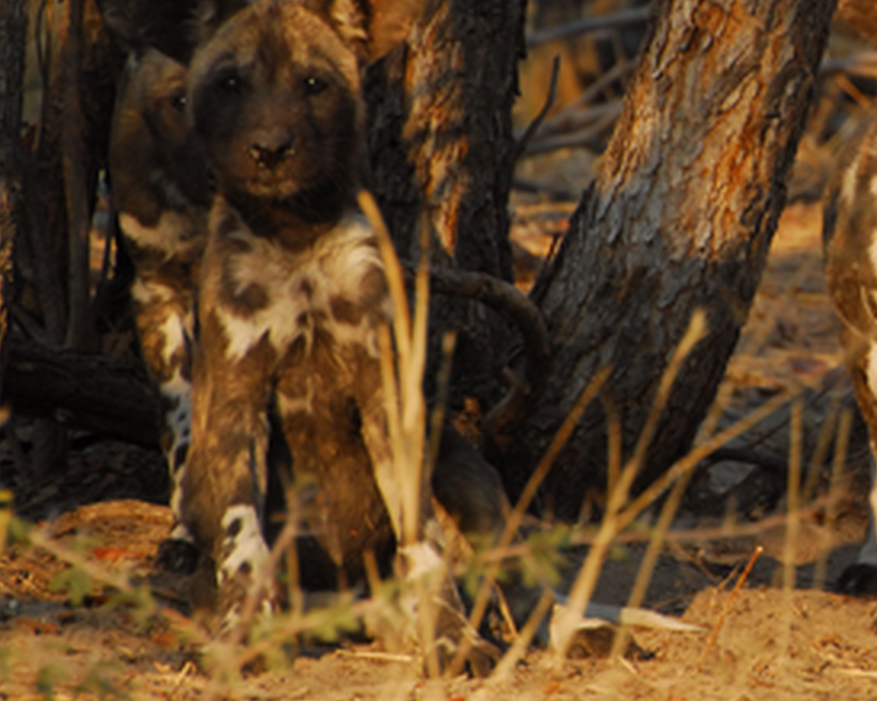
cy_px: 246
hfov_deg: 1.8
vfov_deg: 1.4
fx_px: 28100
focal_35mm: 1083
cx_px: 1069
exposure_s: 1/400
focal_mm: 300
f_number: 9
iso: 500
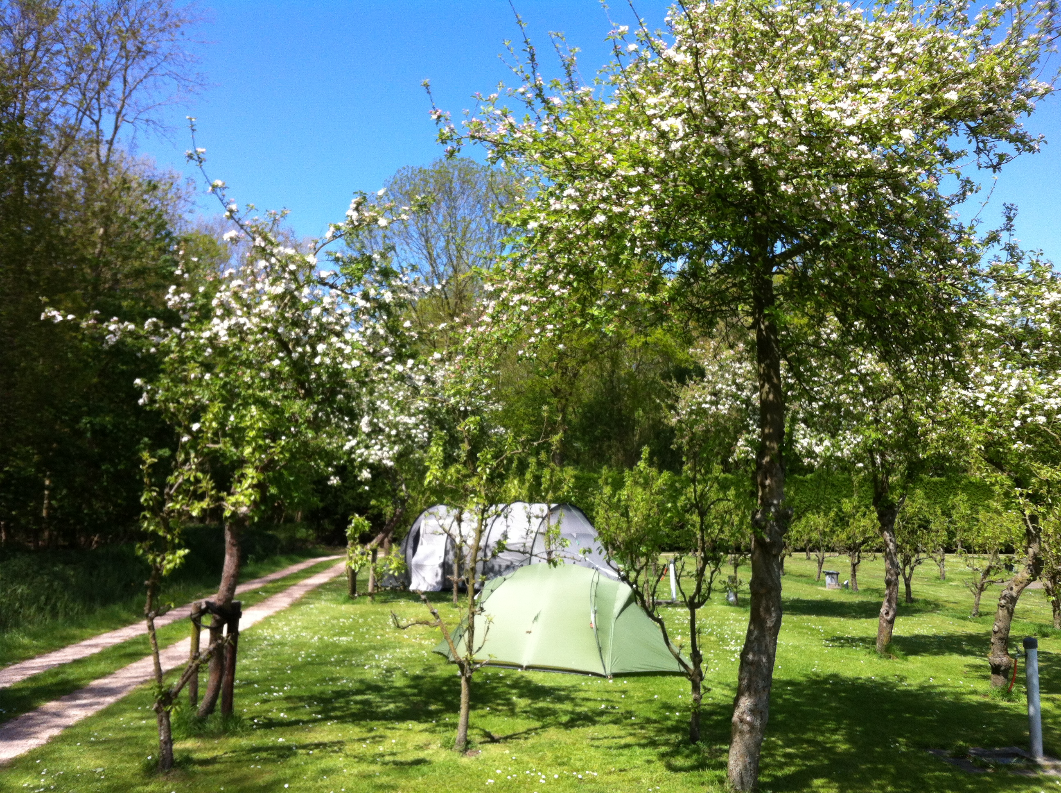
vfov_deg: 40.6
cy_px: 396
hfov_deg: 52.7
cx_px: 530
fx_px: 1071
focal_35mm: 35
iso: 80
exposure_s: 1/773
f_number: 2.8
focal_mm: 3.85
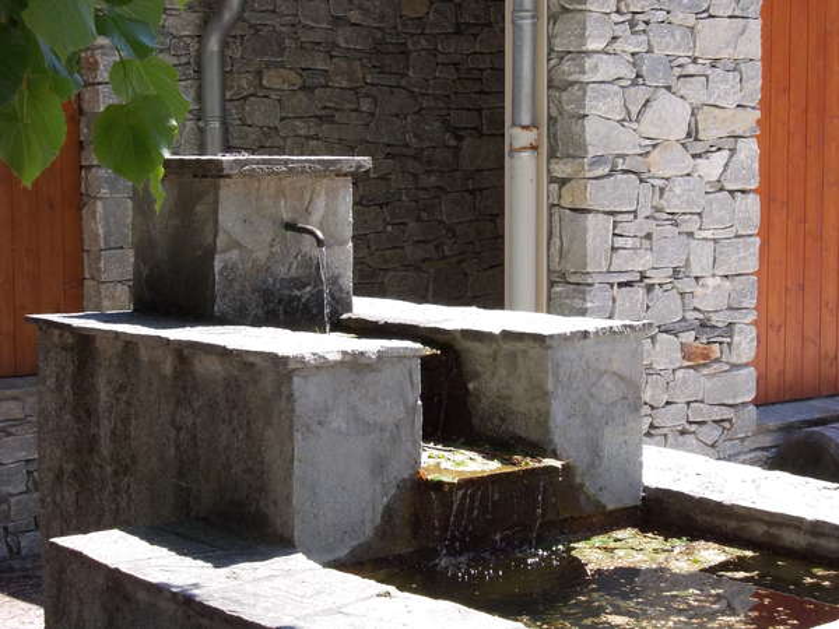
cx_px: 420
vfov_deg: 20.7
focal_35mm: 71
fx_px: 1721
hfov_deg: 27.4
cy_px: 314
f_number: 4.3
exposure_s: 1/500
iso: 200
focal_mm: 10
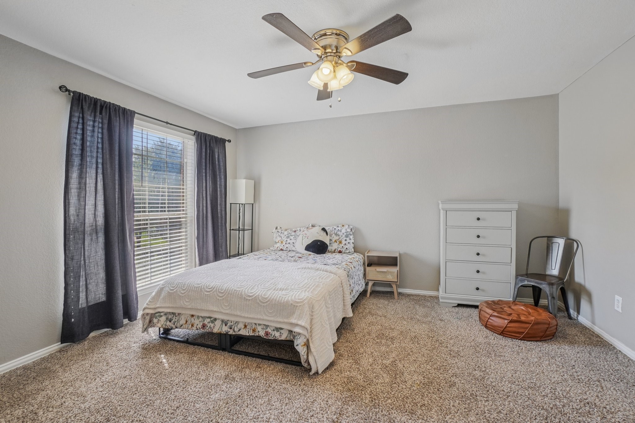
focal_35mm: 15
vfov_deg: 77.3
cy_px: 212
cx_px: 318
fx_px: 265
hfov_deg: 100.4
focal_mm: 10
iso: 400
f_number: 8
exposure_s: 1/80
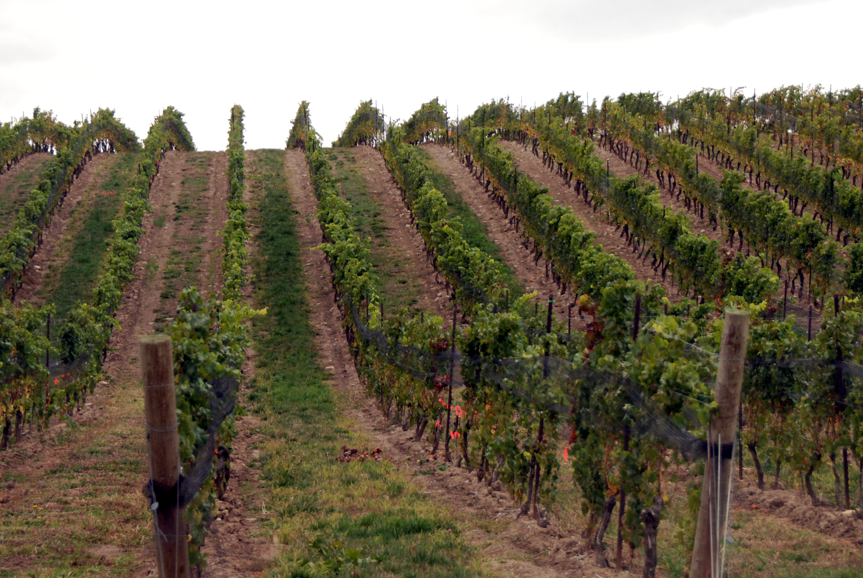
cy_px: 299
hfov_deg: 16.2
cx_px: 474
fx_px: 3024
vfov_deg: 10.9
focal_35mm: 126
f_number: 5
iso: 200
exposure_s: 1/250
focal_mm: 62
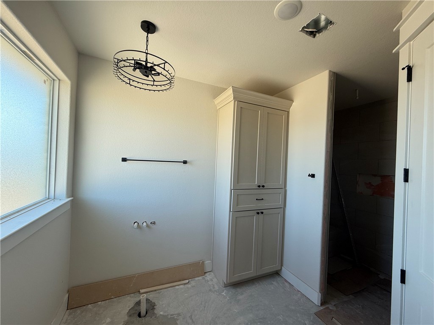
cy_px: 162
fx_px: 176
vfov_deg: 85.7
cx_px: 217
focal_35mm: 14
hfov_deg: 102.1
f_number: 2.2
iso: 50
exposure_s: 1/99
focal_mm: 2.22
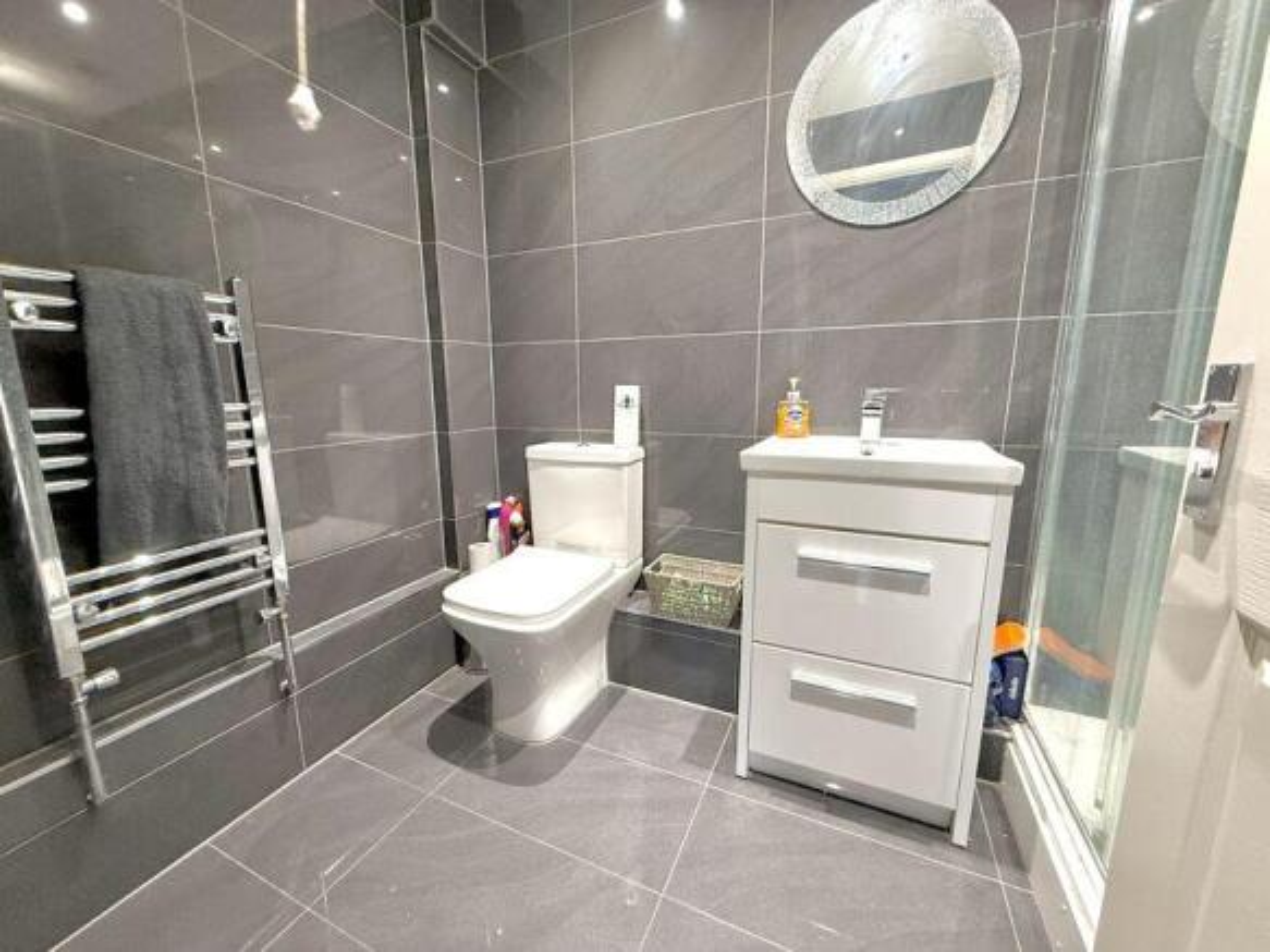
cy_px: 476
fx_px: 514
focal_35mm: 14
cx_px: 635
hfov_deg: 102.1
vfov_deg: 85.7
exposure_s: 1/50
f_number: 2.2
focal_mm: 2.22
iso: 400
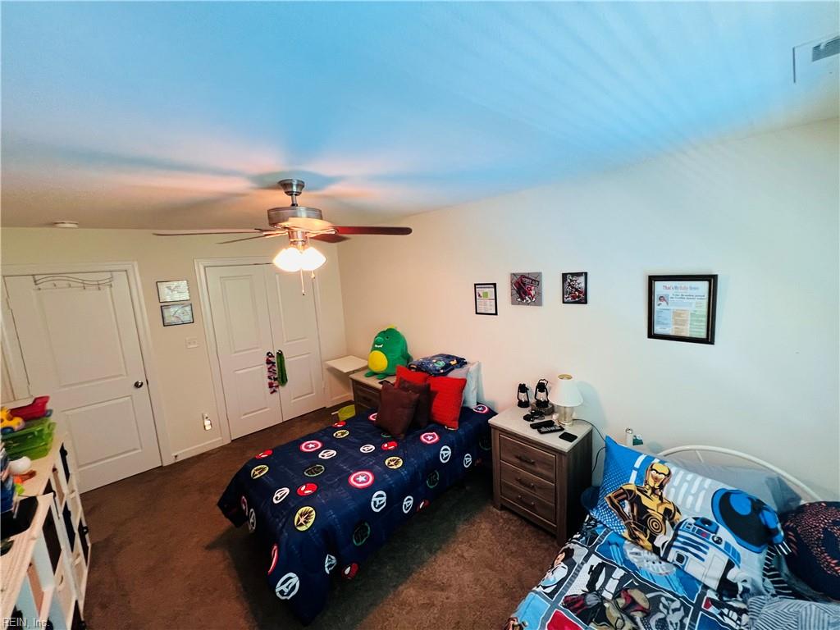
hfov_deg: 106.2
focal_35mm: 13
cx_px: 420
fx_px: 315
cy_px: 315
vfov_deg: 89.9
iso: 250
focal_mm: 1.57
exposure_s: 1/60
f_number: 1.8
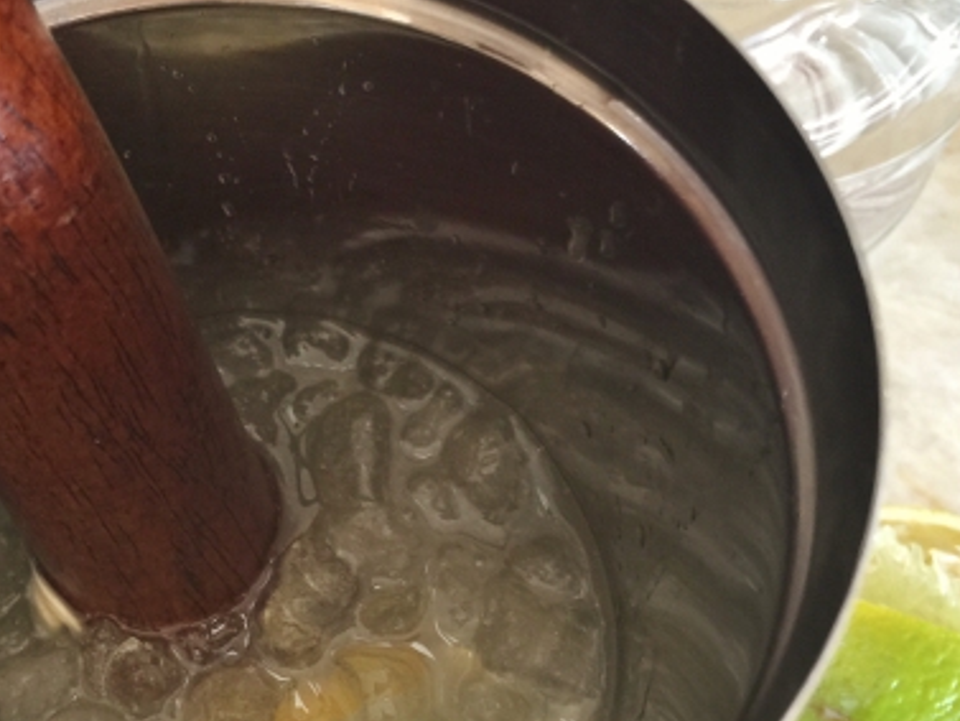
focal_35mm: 50
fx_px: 1387
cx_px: 344
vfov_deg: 28.9
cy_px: 479
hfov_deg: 37.9
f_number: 2.2
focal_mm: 4.15
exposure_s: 1/15
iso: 50
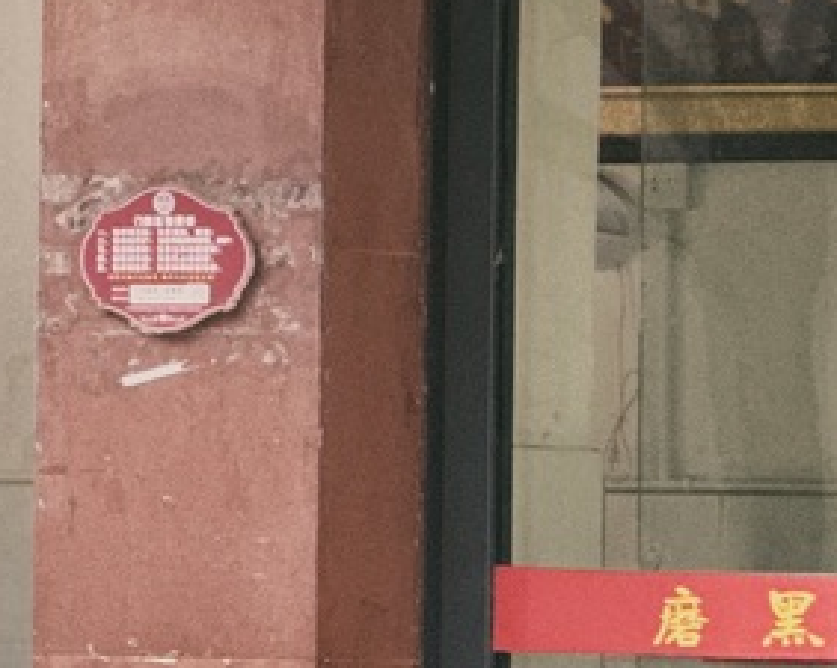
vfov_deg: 3.6
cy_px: 53
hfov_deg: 4.5
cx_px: -585
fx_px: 10542
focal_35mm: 426
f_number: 2.8
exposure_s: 1/121
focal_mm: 15.66
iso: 200
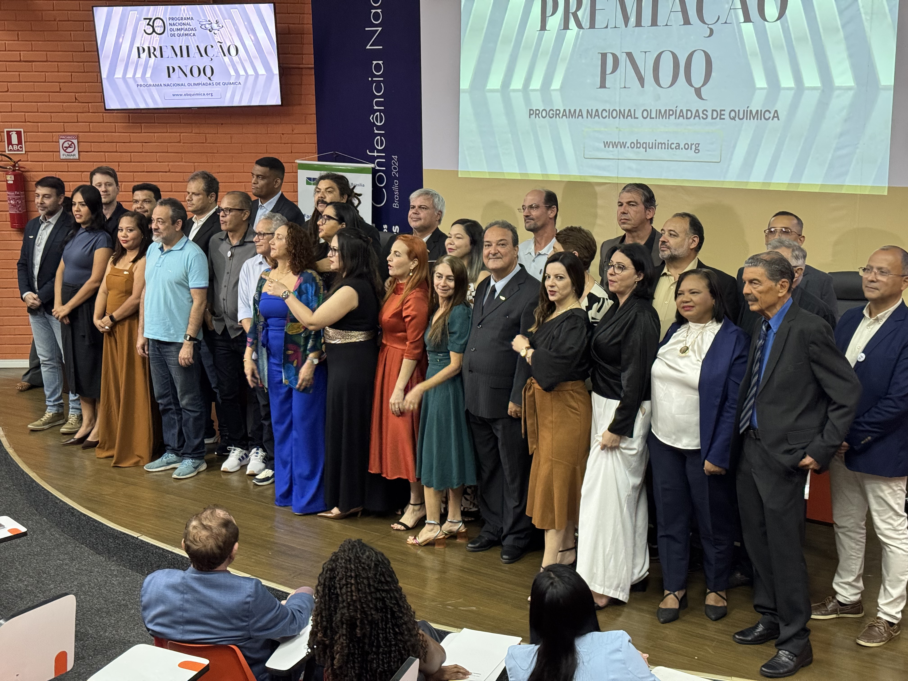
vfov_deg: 30.3
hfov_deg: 39.7
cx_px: 454
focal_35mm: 48
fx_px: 1259
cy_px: 340
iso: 500
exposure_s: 1/40
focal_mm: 6.76
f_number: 1.78
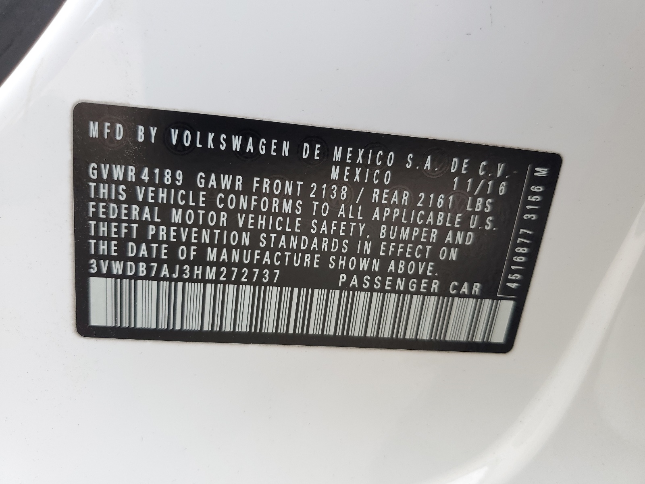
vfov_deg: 53.1
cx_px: 322
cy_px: 242
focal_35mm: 26
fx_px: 484
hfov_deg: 67.3
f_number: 1.5
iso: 50
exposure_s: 1/417
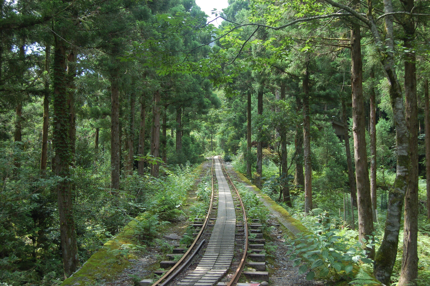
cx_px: 215
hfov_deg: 42.4
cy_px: 143
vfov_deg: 28.9
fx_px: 555
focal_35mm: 46
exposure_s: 1/125
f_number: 5.6
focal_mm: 31
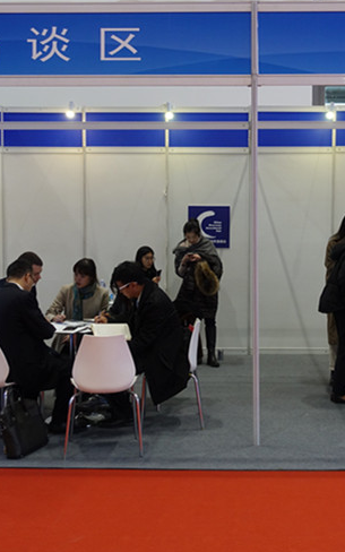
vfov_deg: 40.3
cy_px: 275
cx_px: 227
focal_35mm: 50
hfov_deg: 25.7
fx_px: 752
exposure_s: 1/40
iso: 400
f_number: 2.5
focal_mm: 11.56
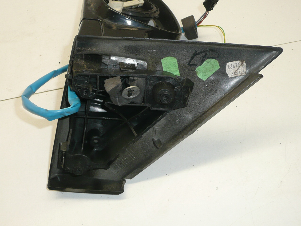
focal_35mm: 36
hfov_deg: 51.4
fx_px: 313
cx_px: 150
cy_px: 113
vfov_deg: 39.7
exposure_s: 1/50
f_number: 3.3
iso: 100
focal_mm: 4.6
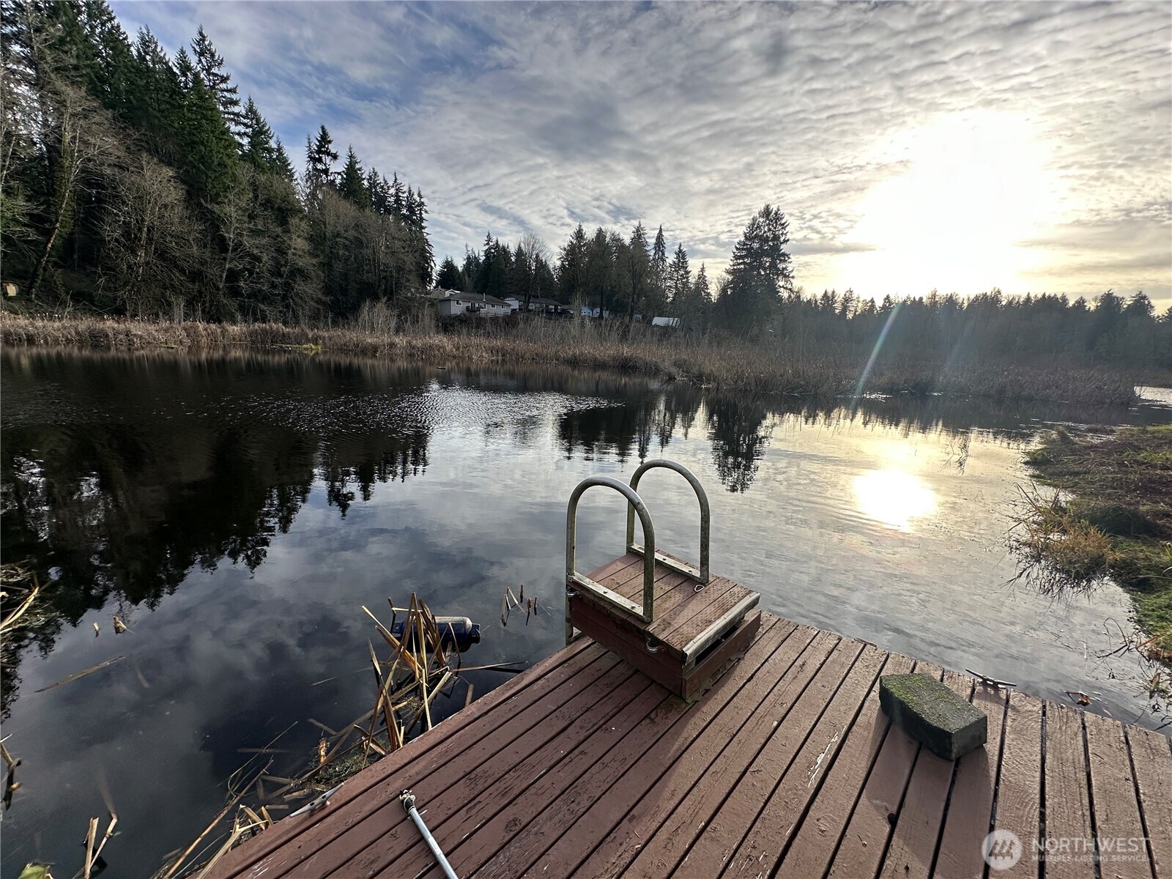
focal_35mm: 14
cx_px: 586
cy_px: 440
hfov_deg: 102.1
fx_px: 474
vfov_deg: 85.7
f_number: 2.2
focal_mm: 2.22
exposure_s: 1/963
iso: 40
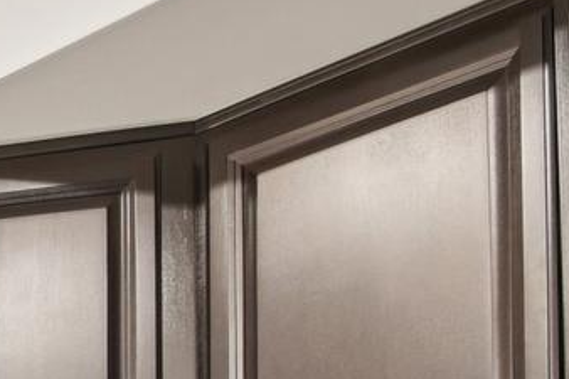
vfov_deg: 11.9
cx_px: -774
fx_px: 1532
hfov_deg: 14.4
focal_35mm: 97
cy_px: 862
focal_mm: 16
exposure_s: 1/6
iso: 400
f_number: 8
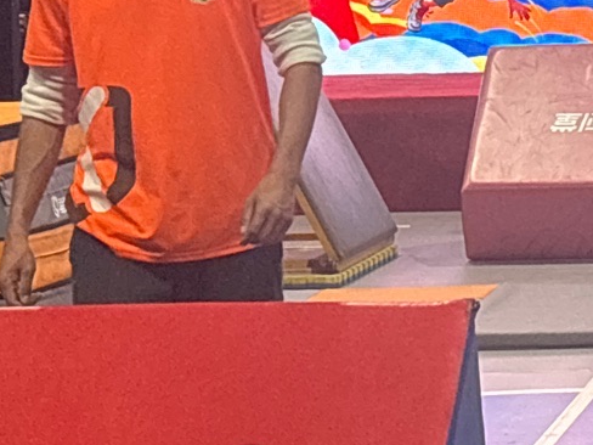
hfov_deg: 9.3
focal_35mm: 209
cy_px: -56
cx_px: 807
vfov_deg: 7.1
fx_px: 3580
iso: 40
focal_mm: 5.96
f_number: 1.6
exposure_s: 1/100
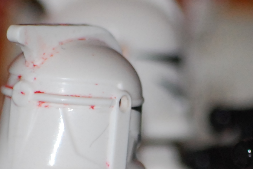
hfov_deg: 1.5
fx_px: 9765
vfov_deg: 1.0
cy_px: 168
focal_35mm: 1388
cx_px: 171
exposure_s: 1/200
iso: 800
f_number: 5.6
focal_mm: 200
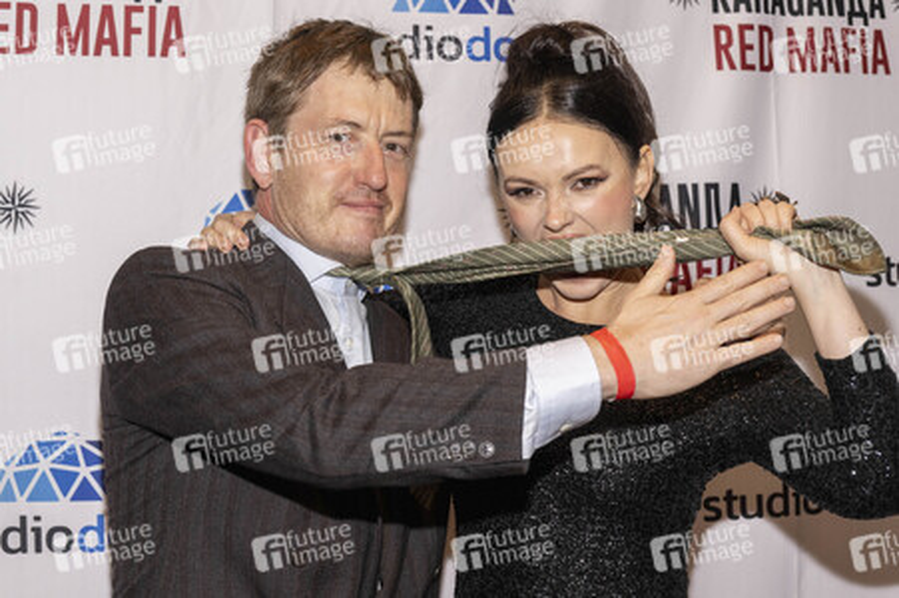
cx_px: 450
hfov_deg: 36.9
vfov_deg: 25.0
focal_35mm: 54
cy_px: 299
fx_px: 1347
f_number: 5.6
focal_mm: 54
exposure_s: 1/200
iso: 800
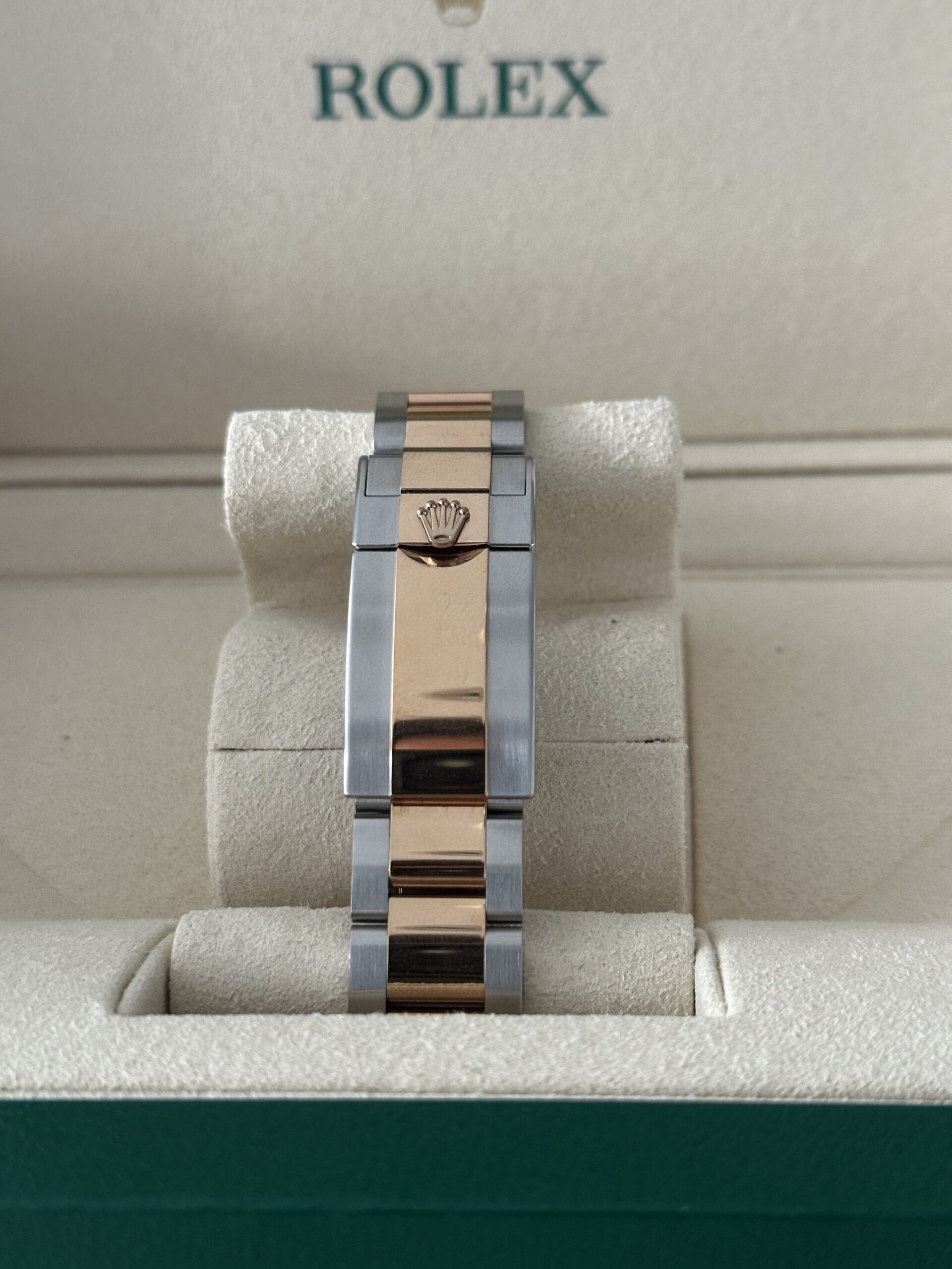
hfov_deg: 30.3
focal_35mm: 48
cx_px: 476
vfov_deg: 39.7
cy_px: 634
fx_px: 1760
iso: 200
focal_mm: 6.86
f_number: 1.78
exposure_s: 1/60
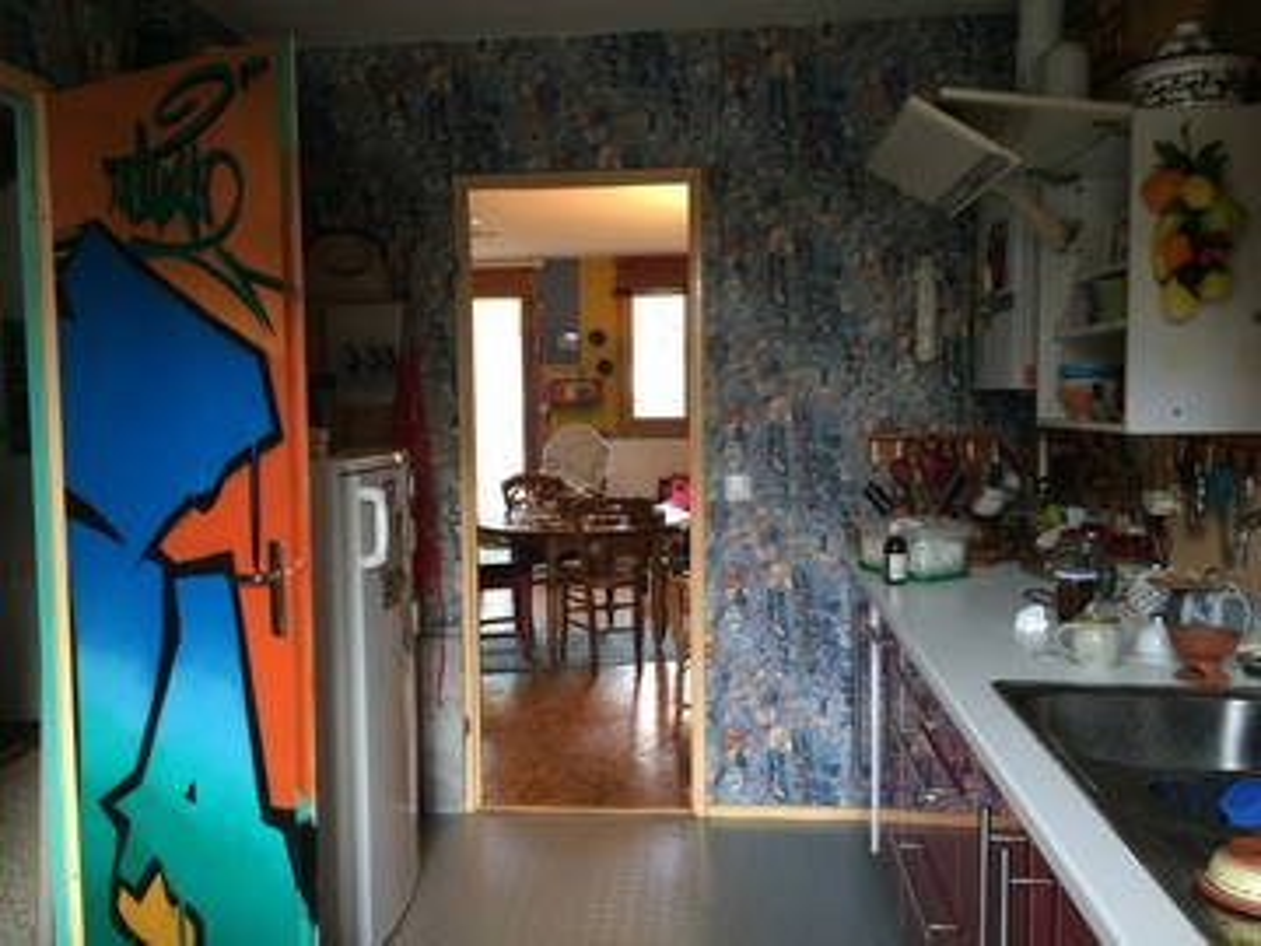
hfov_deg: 61.7
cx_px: 630
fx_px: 1056
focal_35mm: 29
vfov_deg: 48.2
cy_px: 473
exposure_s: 1/33
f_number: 2.2
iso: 160
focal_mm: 4.15
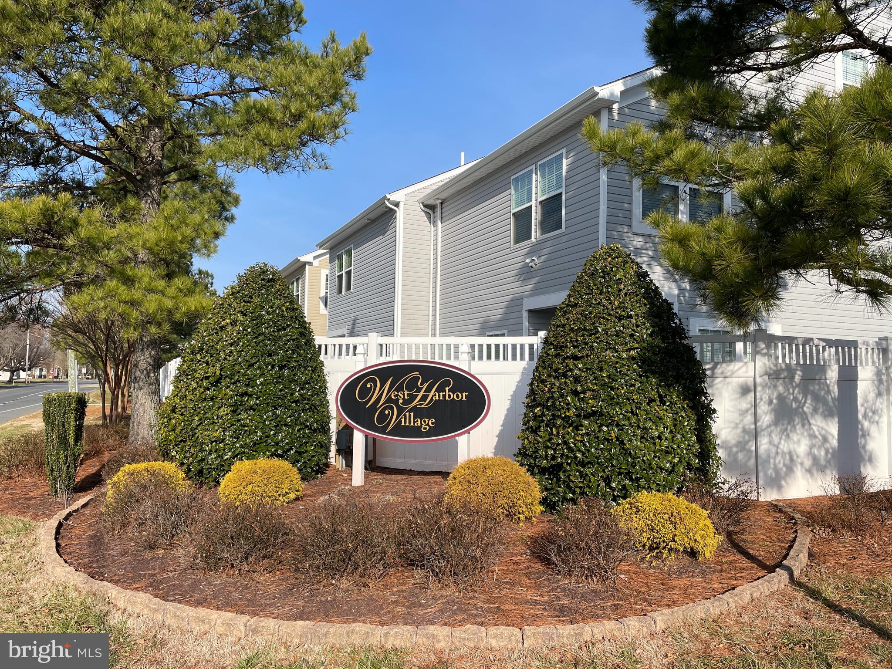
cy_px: 334
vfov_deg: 53.1
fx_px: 670
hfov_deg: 67.3
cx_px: 446
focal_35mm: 26
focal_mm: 4.2
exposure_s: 1/3610
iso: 32
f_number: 1.6
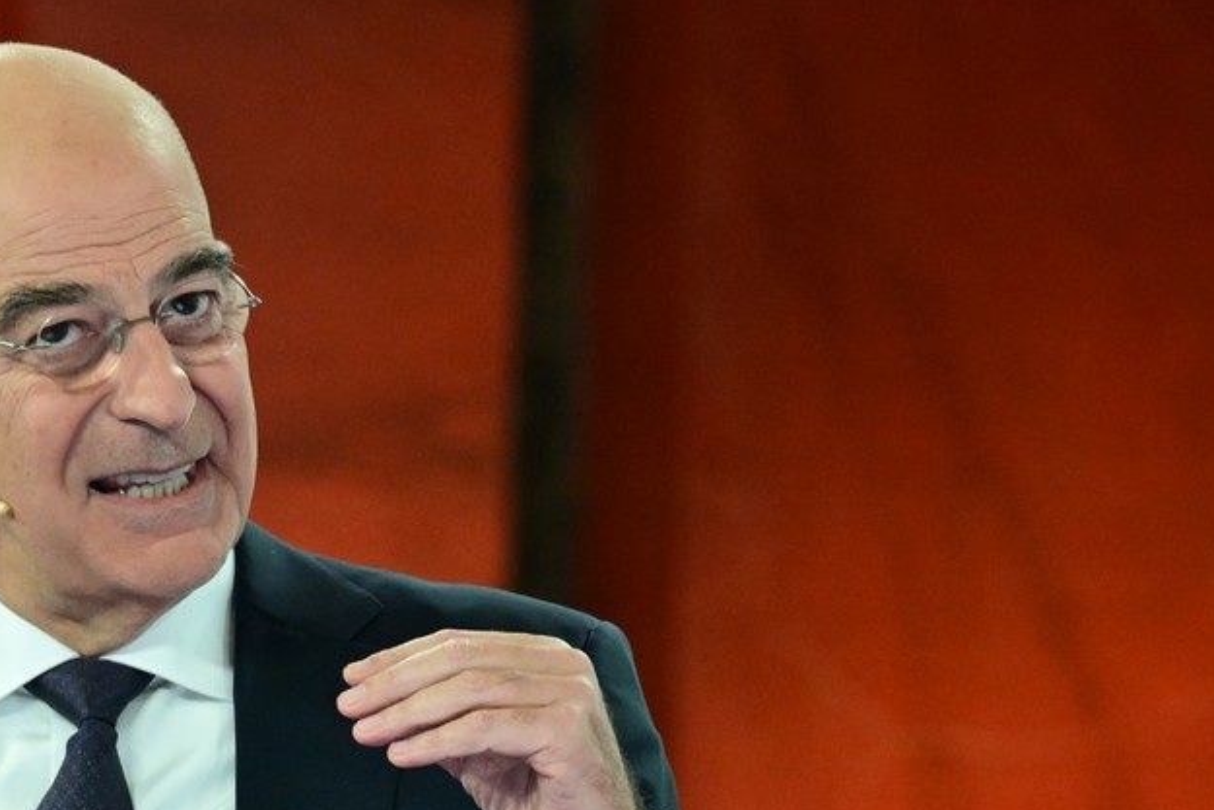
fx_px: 18449
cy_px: 726
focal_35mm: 547
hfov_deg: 3.8
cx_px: 101
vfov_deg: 2.5
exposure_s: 1/400
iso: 5000
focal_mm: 190
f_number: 5
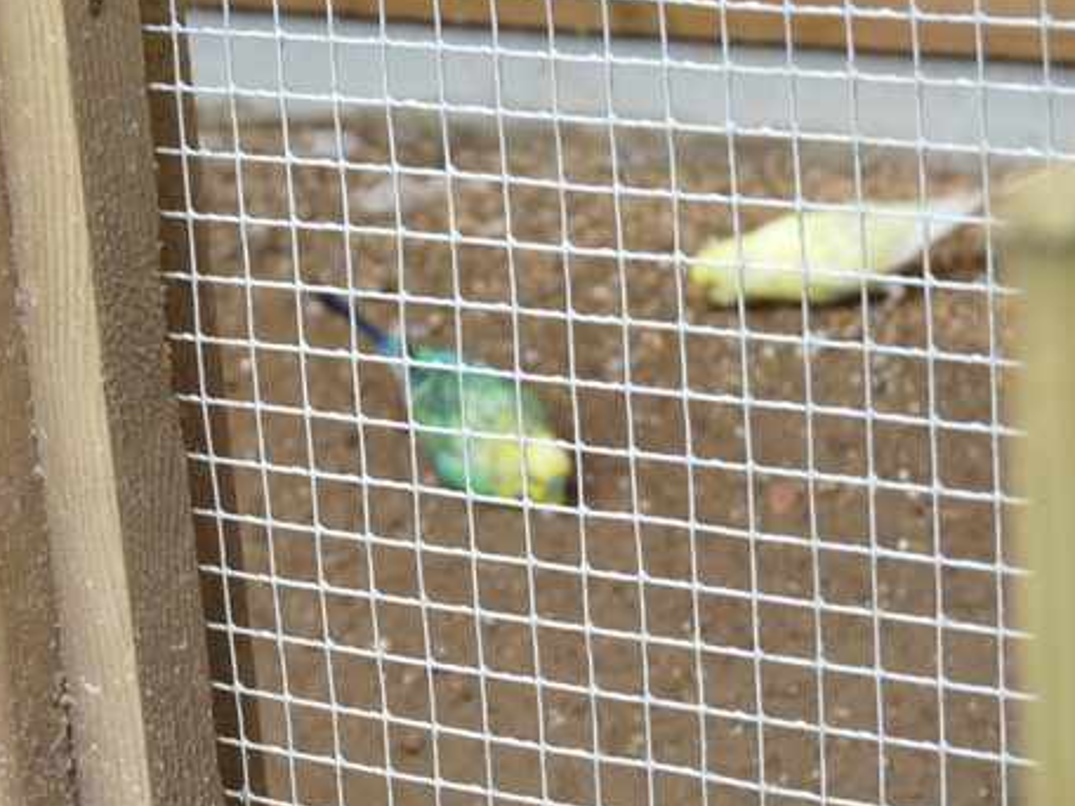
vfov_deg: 11.5
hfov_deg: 15.3
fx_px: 4006
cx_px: 490
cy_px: 441
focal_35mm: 129
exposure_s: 1/40
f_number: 3.6
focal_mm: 17.4
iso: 100
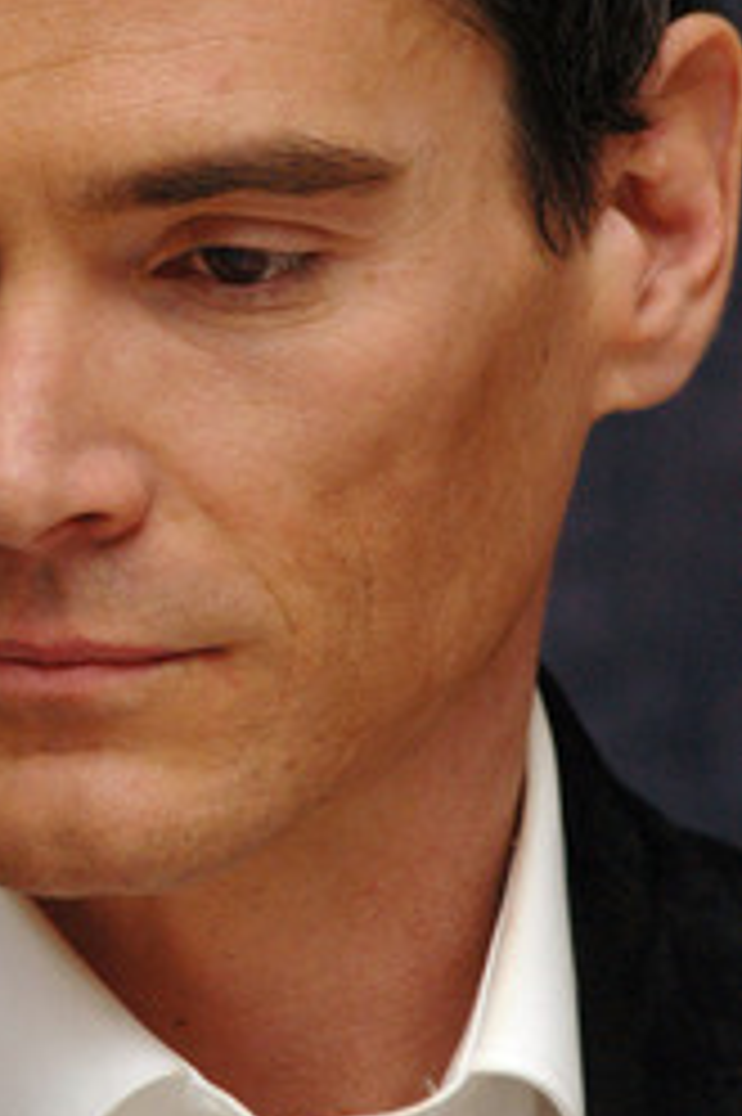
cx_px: 148
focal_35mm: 447
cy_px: 558
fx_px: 13832
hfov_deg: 3.1
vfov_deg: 4.6
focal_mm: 185
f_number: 8
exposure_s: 1/320
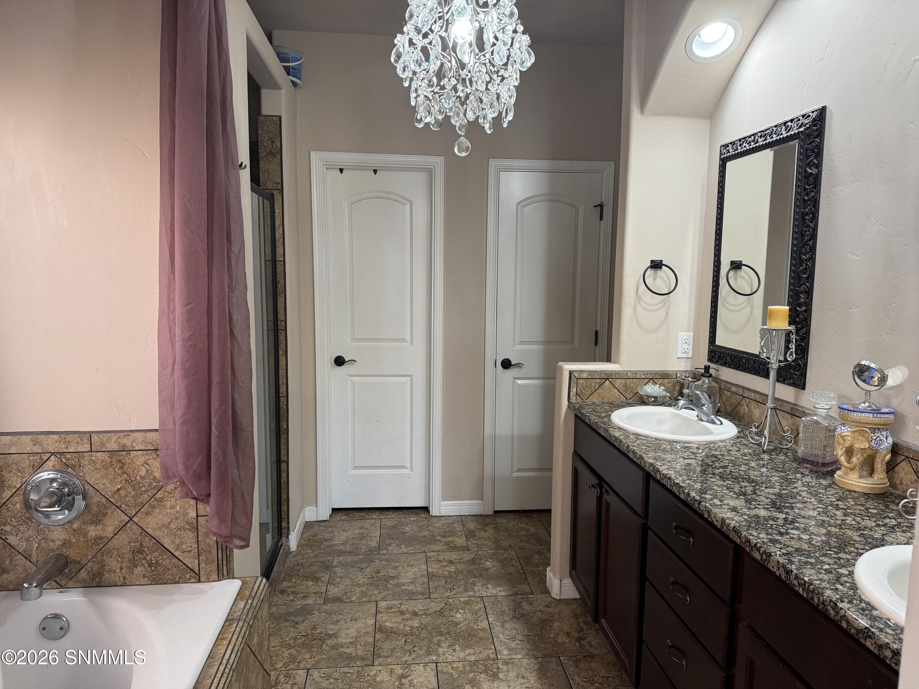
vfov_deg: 56.8
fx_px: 637
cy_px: 344
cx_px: 460
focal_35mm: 24
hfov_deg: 71.6
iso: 200
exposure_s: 1/120
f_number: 1.78
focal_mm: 6.76
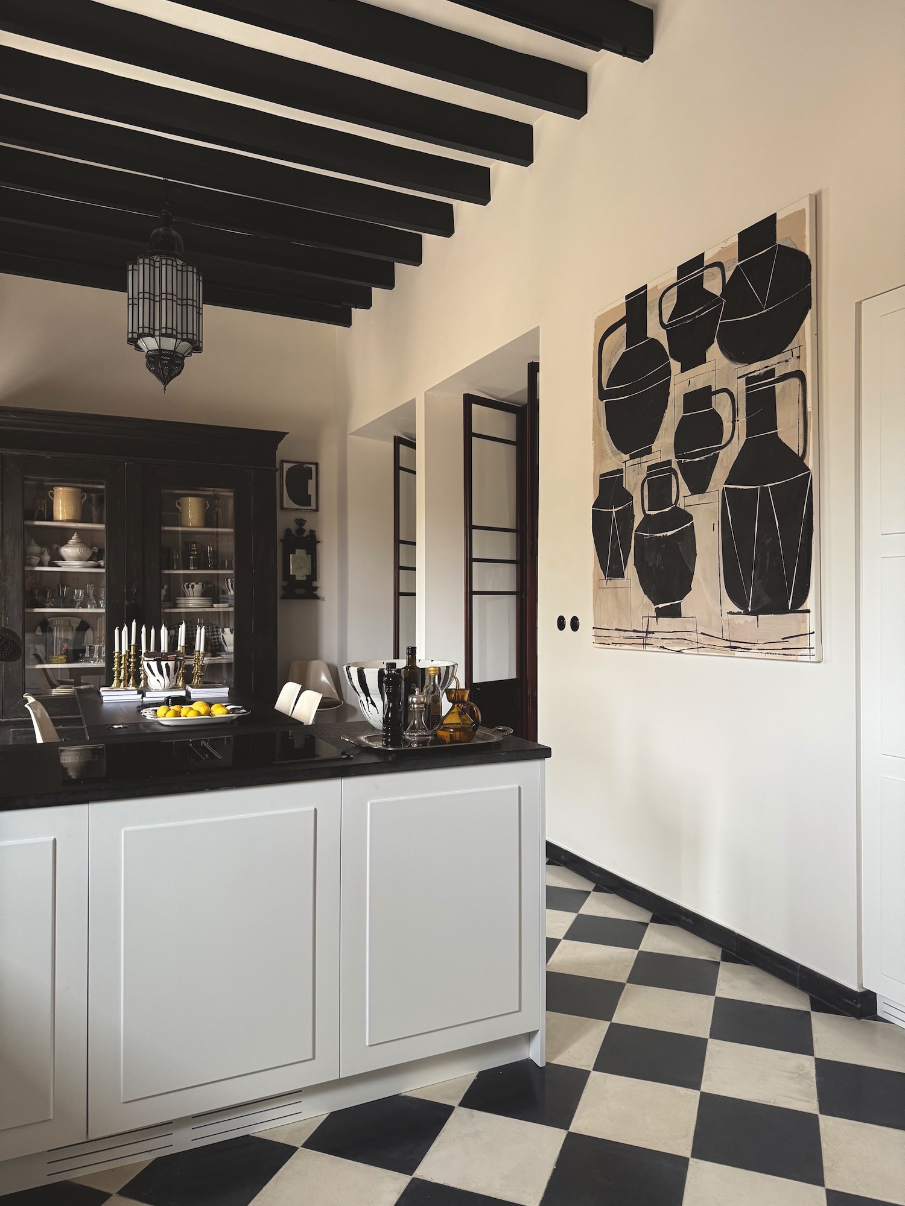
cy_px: 603
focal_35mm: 24
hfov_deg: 56.8
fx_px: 837
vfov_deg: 71.6
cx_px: 452
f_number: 1.78
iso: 200
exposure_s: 1/75
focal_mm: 6.76
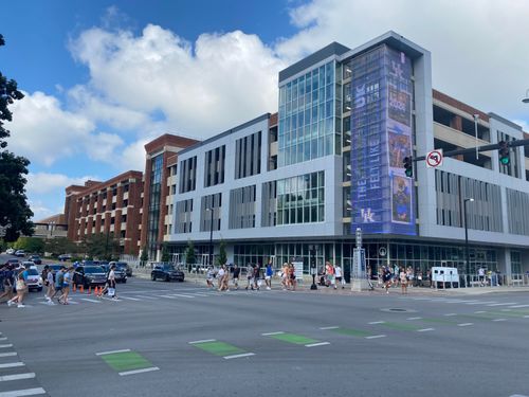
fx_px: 397
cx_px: 264
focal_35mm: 26
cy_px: 198
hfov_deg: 67.3
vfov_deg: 53.1
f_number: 1.8
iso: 32
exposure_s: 1/2141
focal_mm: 4.25
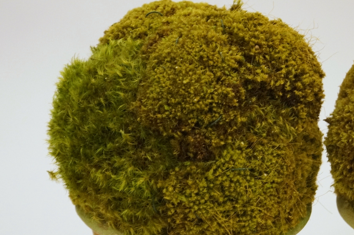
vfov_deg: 12.2
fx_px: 1097
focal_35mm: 112
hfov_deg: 18.3
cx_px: 205
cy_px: 105
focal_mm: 55
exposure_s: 1/60
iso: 3200
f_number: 5.6
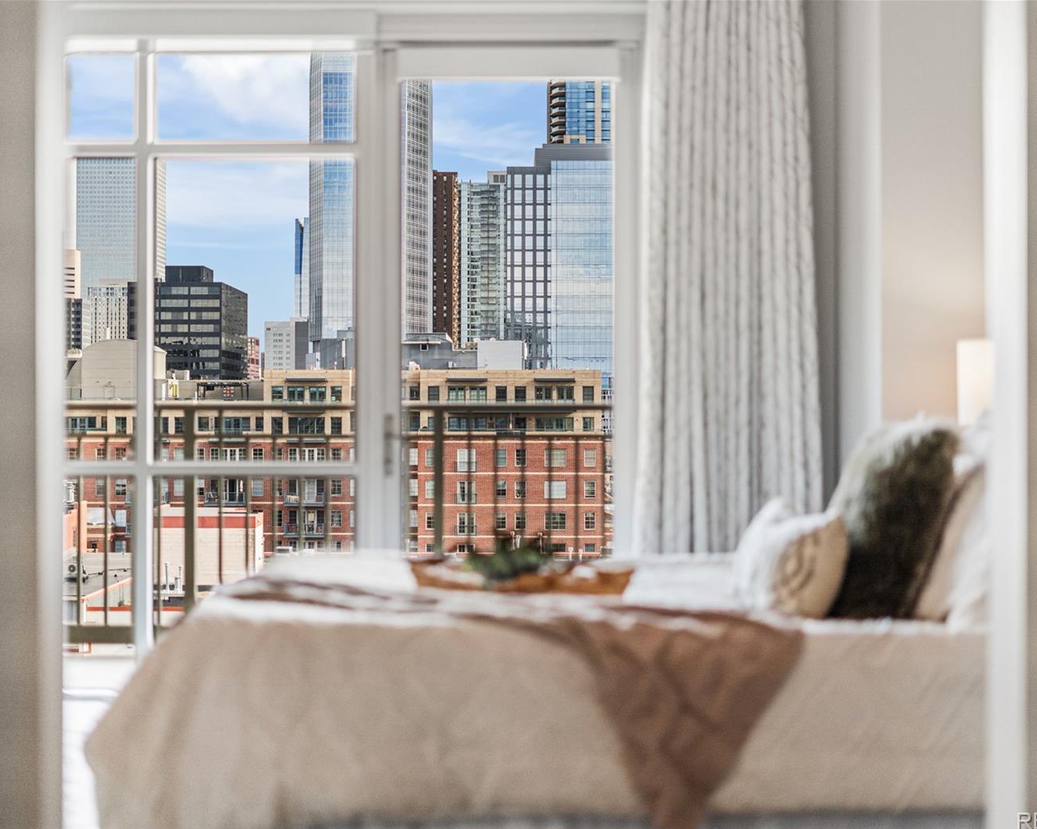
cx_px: 514
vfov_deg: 26.7
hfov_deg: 33.0
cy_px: 418
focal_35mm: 57
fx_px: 1749
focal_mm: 50
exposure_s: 1/500
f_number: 1.8
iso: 320
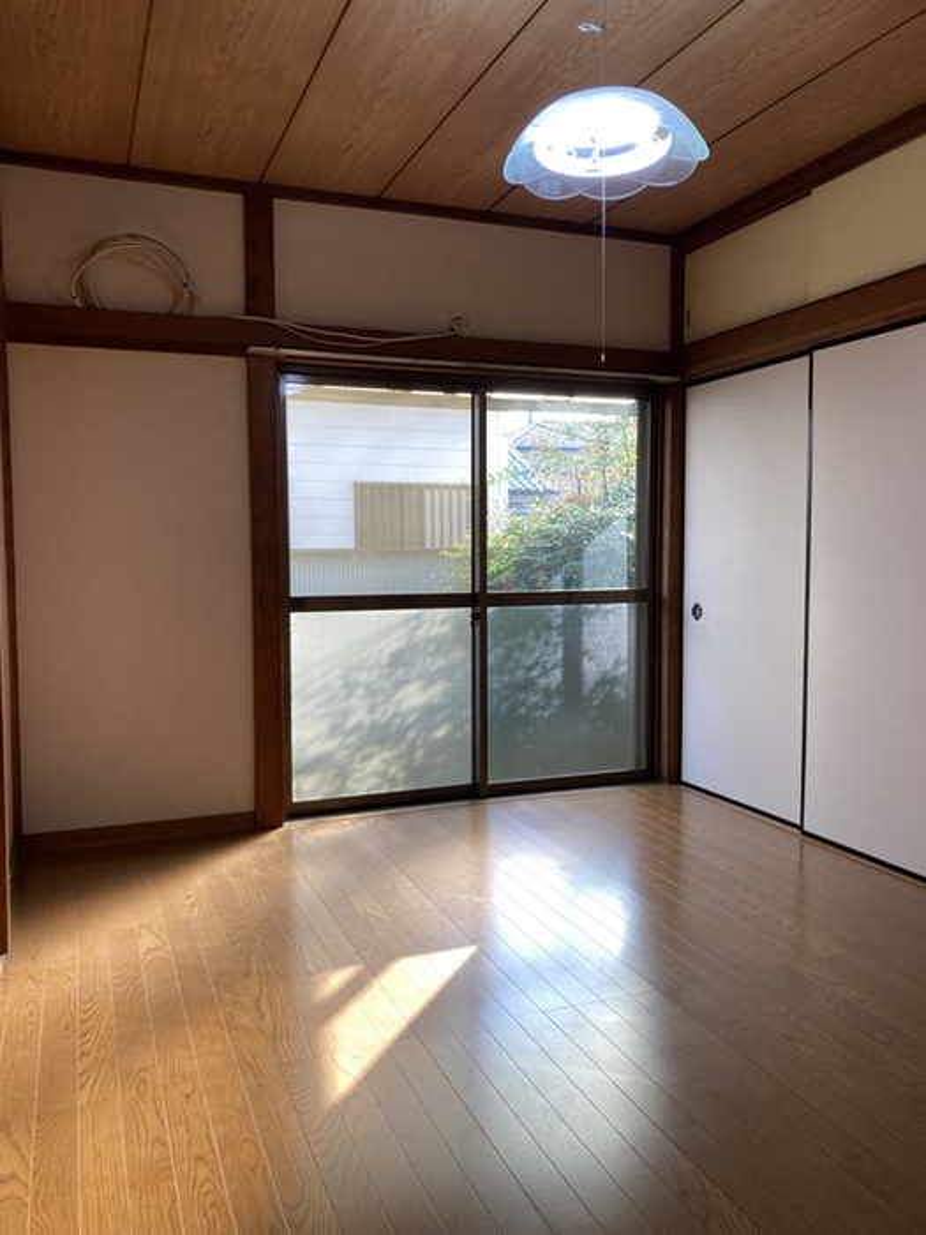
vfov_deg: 63.4
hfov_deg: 49.7
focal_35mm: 28
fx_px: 999
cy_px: 618
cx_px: 463
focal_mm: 3.99
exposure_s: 1/106
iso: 20
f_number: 1.8
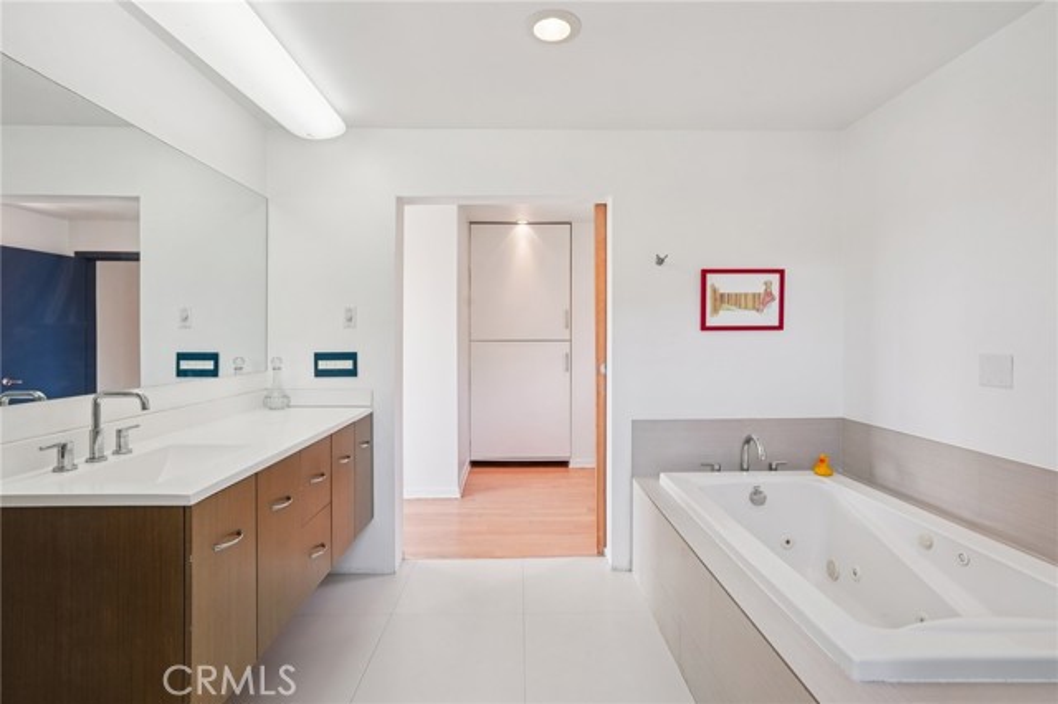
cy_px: 352
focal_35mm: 17
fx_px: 499
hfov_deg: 93.3
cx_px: 529
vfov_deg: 70.4
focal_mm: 17
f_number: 8
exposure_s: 1/30
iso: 400
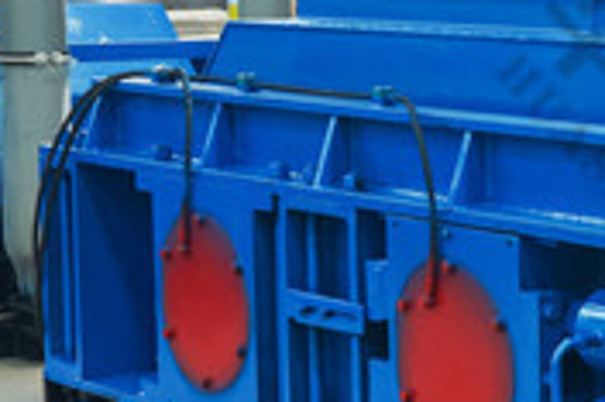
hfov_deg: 14.1
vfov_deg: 9.9
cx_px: 873
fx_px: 2312
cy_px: 192
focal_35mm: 138
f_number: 4.5
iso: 200
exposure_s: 1/80
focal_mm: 27
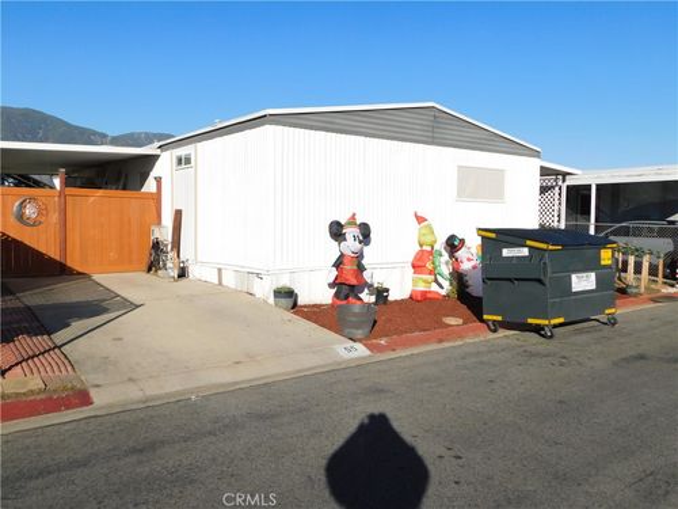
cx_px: 339
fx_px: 548
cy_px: 254
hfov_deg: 63.4
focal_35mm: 28
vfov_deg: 49.7
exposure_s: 1/500
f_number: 6.4
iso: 125
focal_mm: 4.9
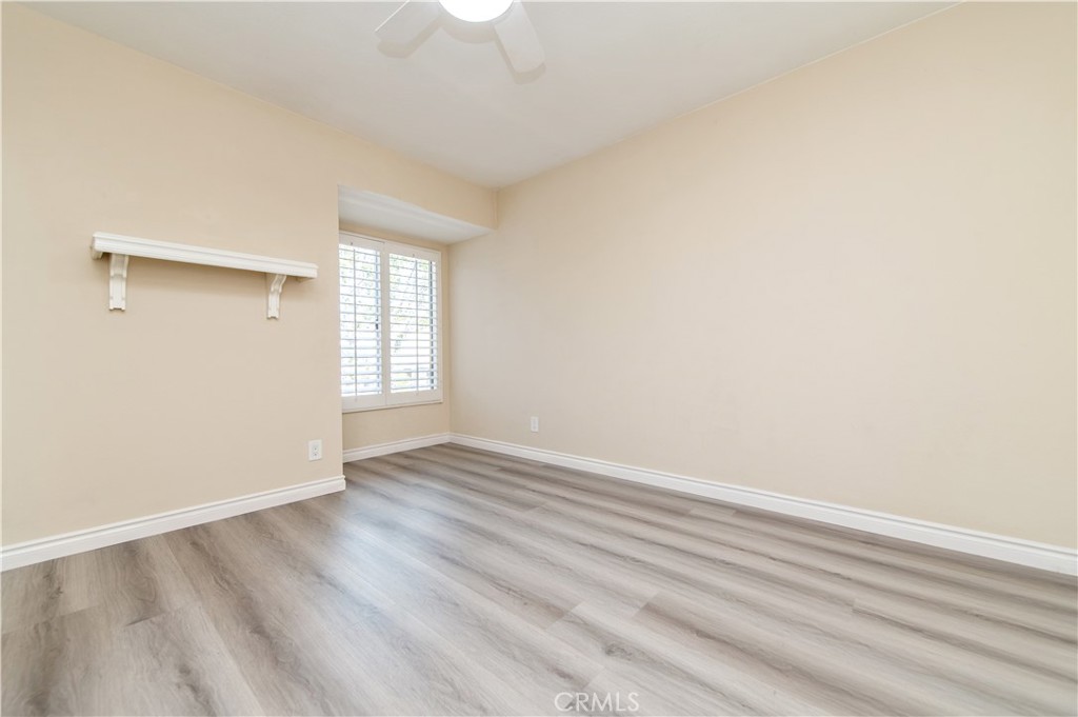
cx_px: 539
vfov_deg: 81.1
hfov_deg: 104.3
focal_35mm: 14
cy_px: 358
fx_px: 419
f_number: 4.5
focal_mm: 14
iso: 200
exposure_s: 1/60
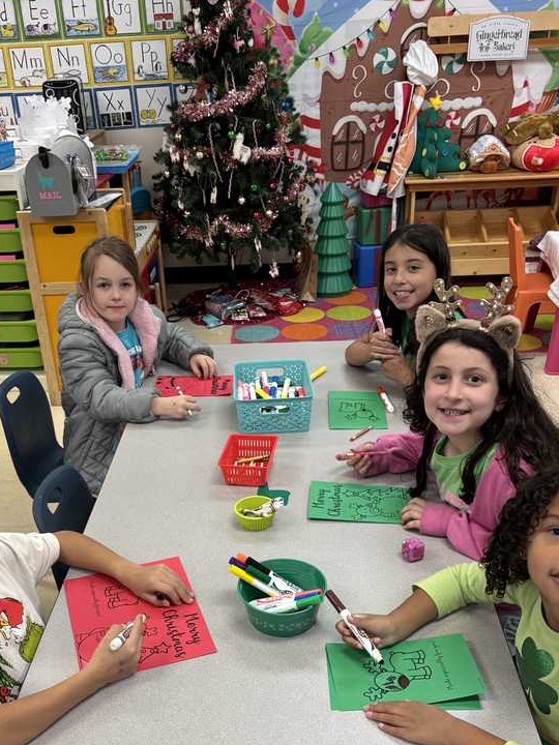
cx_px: 228
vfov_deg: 49.4
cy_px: 489
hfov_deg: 38.5
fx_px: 797
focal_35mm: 37
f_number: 1.6
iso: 160
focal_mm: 5.96
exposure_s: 1/60
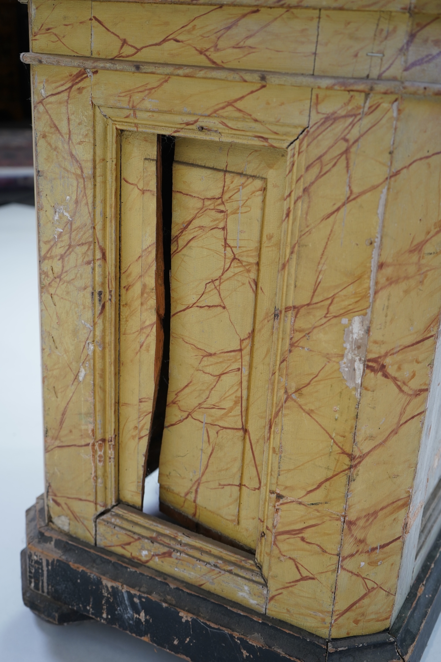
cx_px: 220
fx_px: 698
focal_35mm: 38
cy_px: 331
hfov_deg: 35.1
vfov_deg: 50.7
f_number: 4.5
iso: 400
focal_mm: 38
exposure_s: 1/80
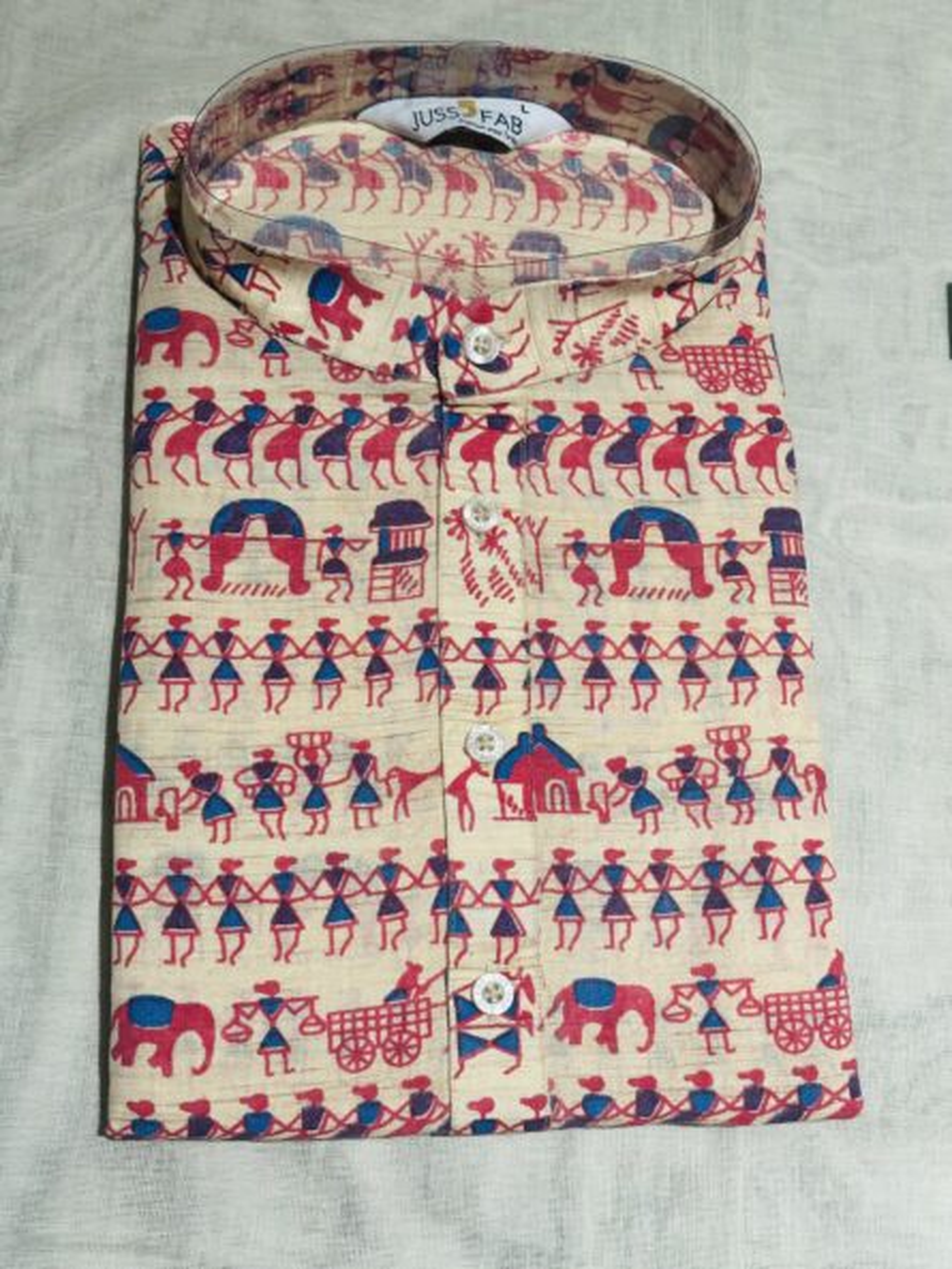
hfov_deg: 30.3
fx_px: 1759
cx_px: 476
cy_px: 634
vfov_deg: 39.6
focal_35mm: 48
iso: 125
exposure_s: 1/60
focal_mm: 6.86
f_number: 1.78
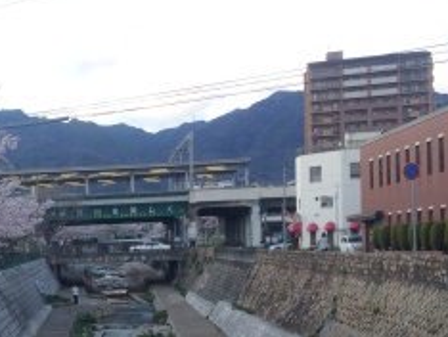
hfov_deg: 28.0
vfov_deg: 22.6
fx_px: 829
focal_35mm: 64
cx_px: -21
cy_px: 271
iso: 32
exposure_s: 1/225
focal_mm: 4.12
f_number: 2.2
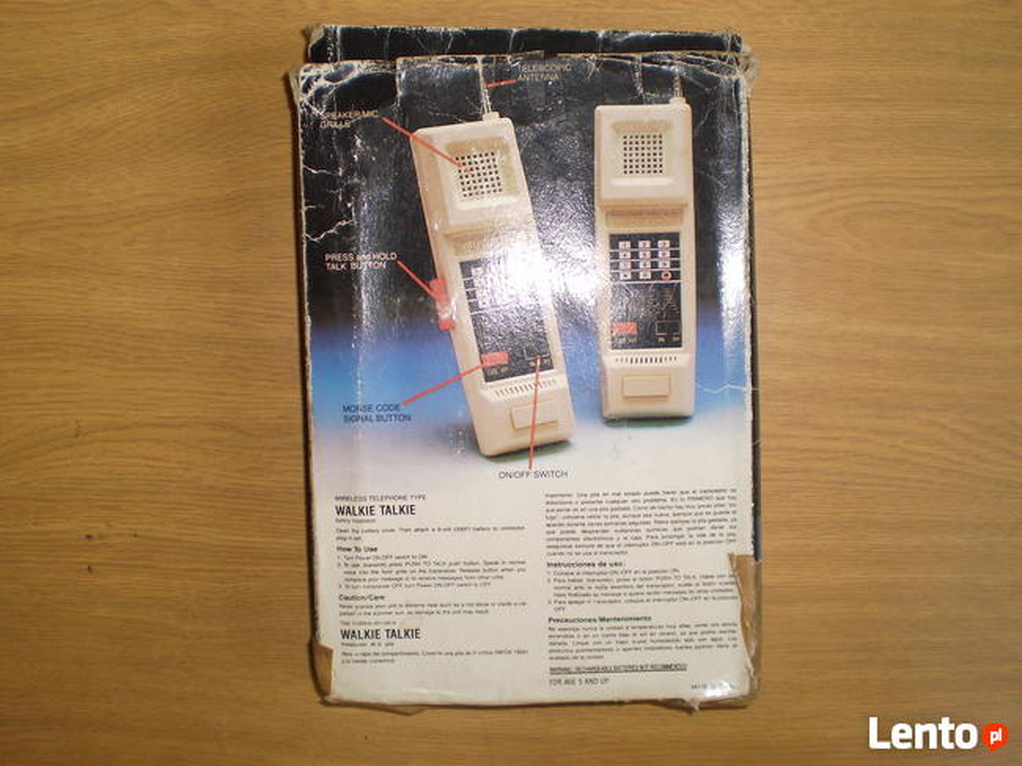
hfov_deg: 51.4
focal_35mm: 36
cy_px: 383
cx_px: 511
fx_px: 1062
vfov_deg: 39.6
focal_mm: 6.3
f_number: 3.1
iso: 125
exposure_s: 1/30
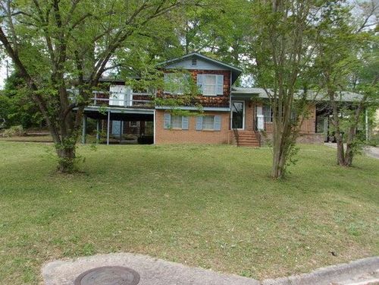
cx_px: 190
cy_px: 142
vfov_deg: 51.4
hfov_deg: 65.3
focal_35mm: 27
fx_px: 296
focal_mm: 4.9
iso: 80
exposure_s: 1/400
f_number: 3
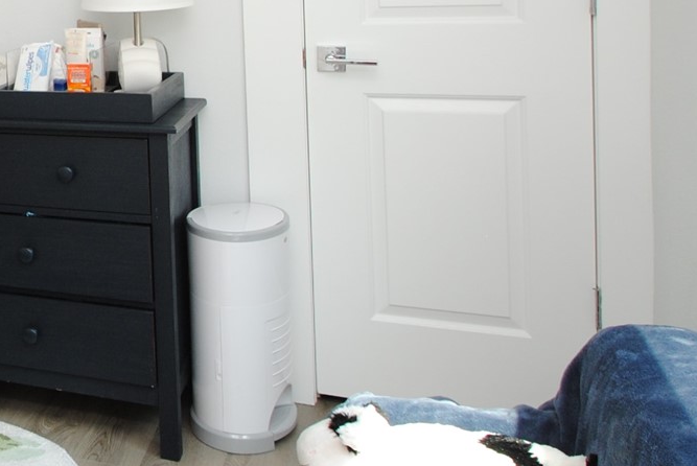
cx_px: -225
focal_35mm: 54
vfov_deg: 24.0
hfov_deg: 29.4
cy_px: -13
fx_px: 1039
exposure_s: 1/125
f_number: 5.6
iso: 200
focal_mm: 11
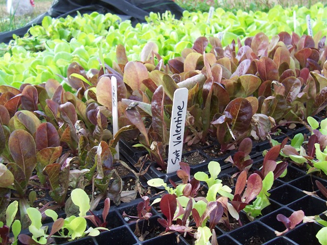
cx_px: 164
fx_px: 350
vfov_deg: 38.7
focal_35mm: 37
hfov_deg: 50.1
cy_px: 122
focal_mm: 5.6
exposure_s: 1/350
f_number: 2.8
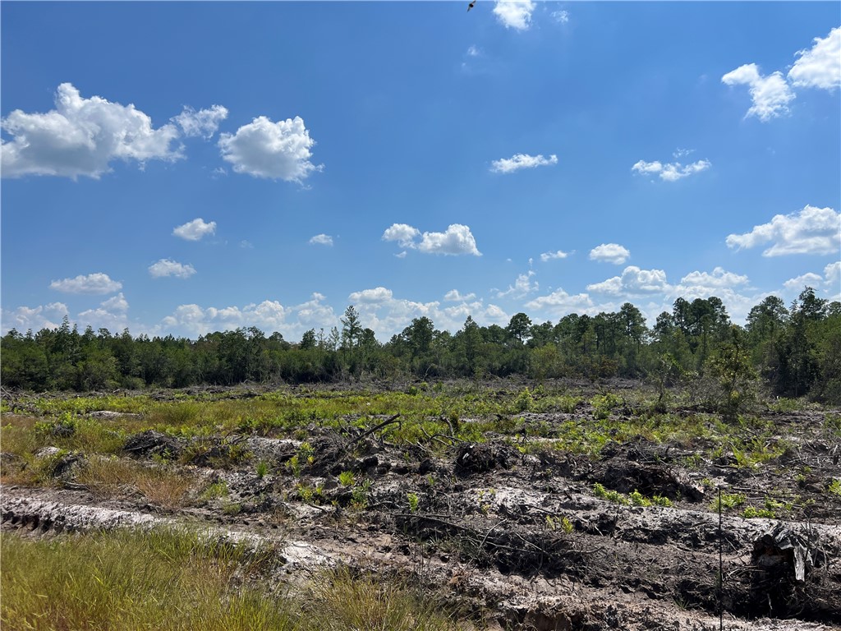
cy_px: 316
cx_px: 420
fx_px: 632
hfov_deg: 67.3
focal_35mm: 26
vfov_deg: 53.1
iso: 50
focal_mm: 5.7
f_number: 1.5
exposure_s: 1/9434
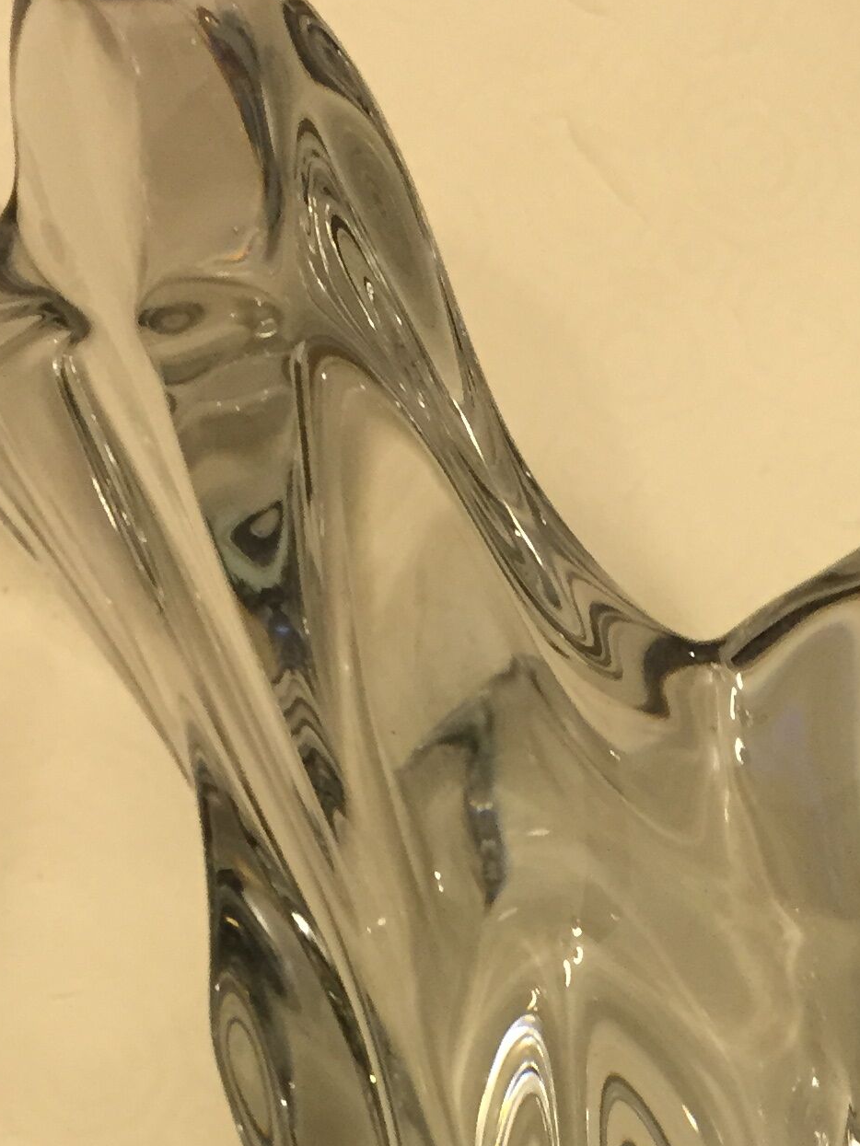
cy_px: 1168
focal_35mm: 76
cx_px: 629
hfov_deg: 19.3
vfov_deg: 24.4
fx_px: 2517
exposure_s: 1/33
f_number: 2.2
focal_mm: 4.15
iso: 160
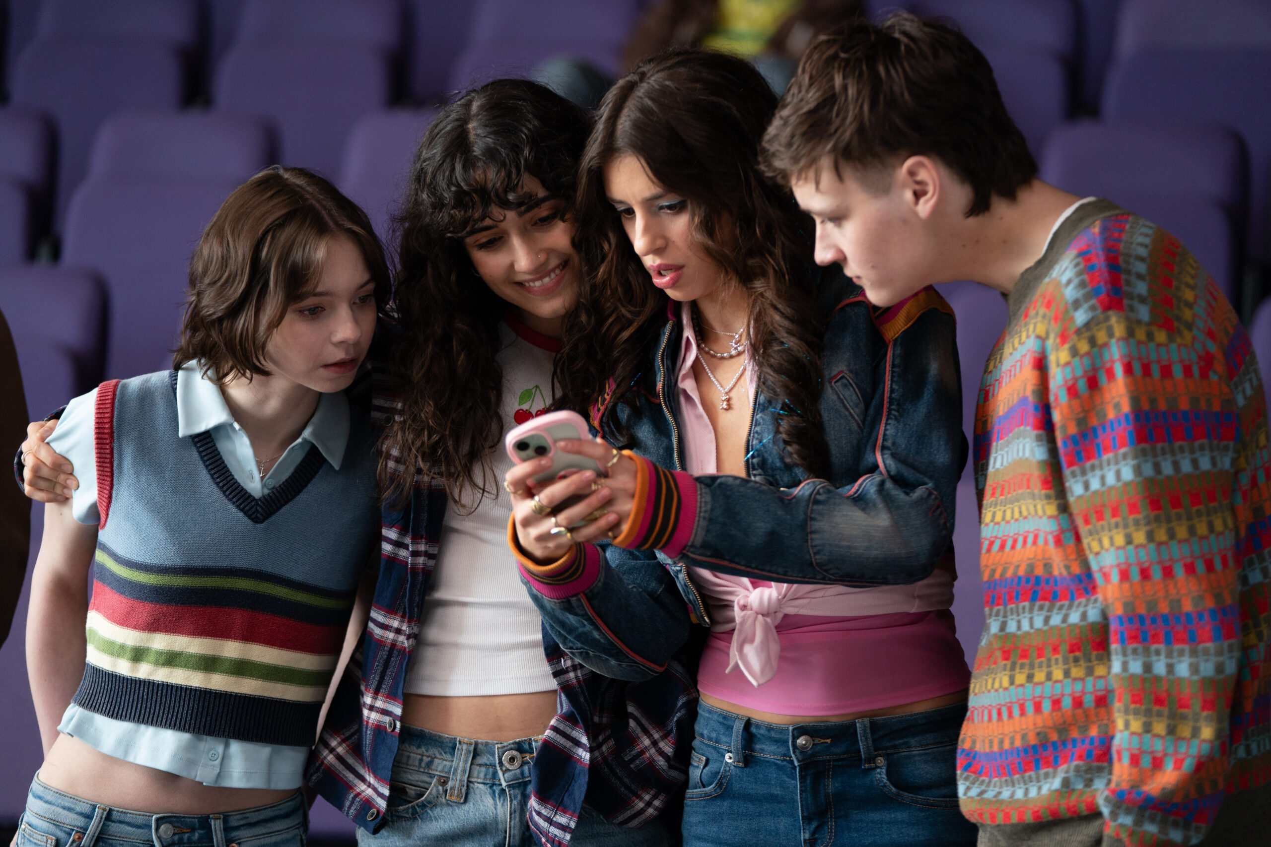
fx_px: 4731
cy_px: 424
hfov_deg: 15.3
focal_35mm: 134
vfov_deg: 10.2
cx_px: 636
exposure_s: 1/250
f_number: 2.8
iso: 1250
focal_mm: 134
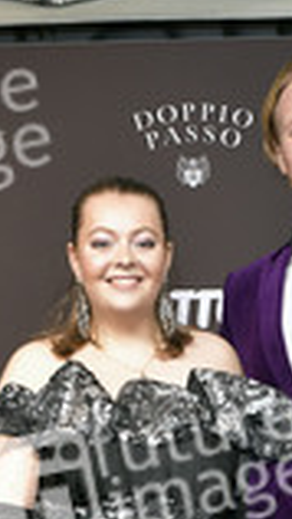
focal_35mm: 74
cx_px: 240
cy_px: 641
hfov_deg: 16.2
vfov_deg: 25.4
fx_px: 1018
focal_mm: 28
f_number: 6.3
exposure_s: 1/250
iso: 1600
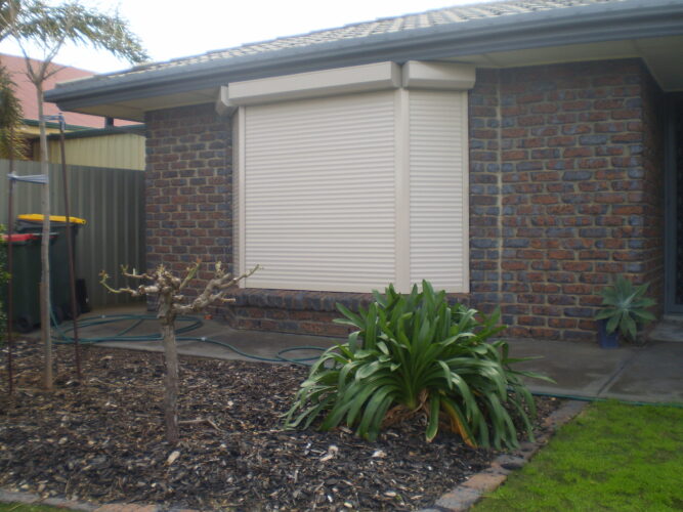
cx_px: 342
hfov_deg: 51.4
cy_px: 256
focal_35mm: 36
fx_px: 710
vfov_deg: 39.6
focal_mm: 6.3
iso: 64
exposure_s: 1/250
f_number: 3.1
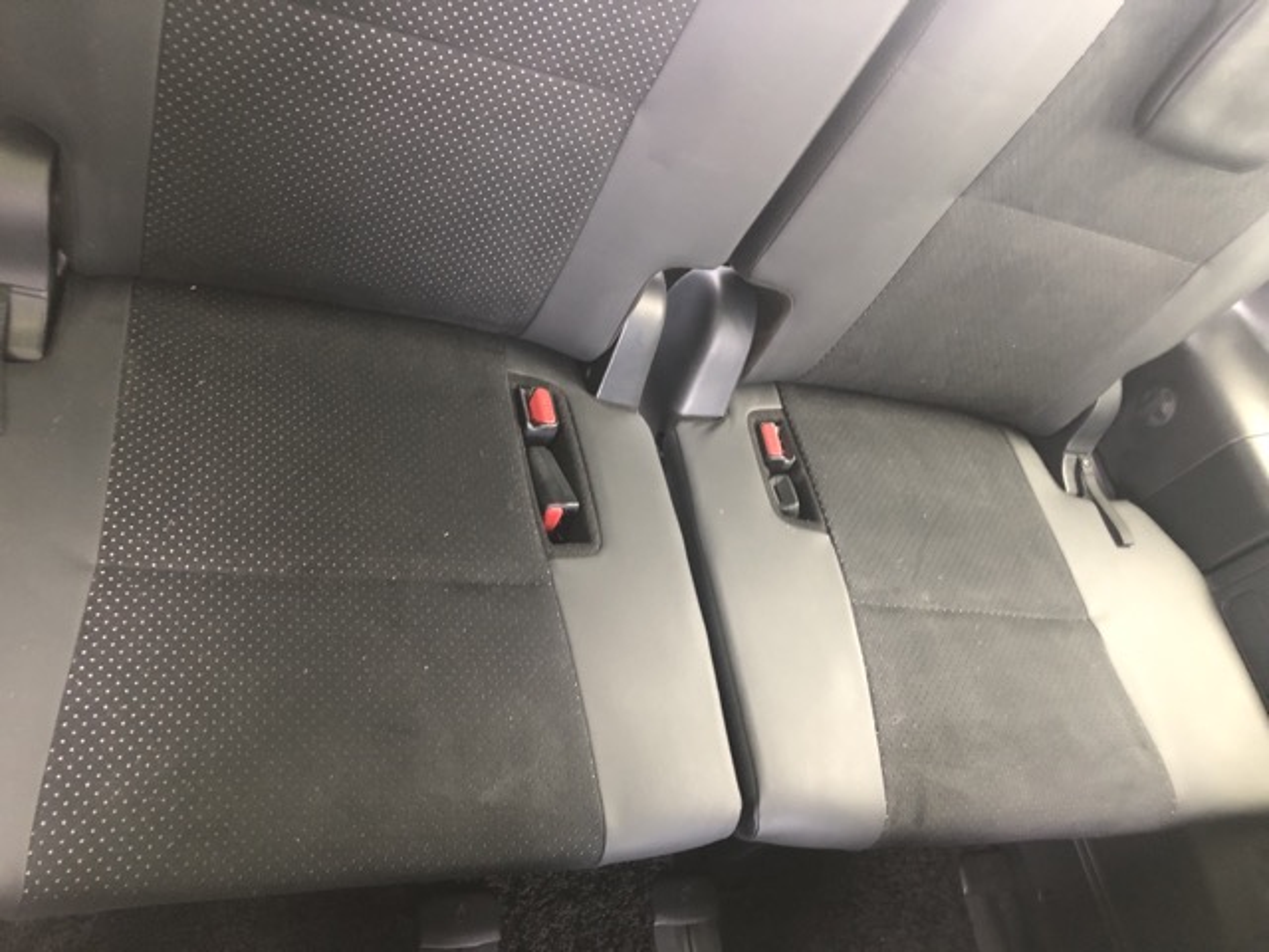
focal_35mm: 28
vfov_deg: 49.7
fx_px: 1026
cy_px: 476
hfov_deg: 63.4
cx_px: 634
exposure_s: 1/5
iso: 100
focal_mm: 3.99
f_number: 1.8
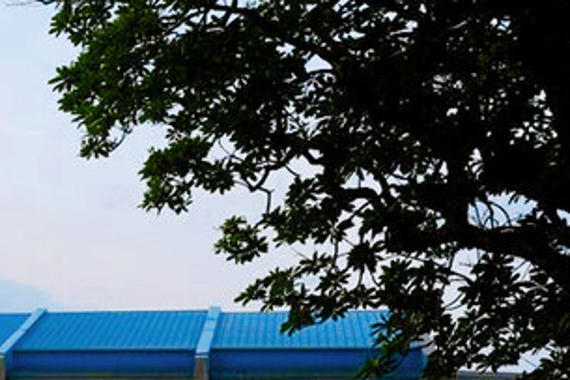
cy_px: 292
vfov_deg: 17.4
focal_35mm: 78
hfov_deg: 23.5
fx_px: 1234
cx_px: -136
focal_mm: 28
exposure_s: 1/160
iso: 320
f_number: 6.3
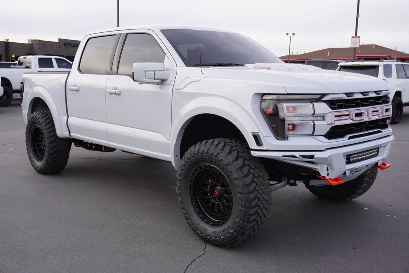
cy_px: 136
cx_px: 204
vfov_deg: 35.5
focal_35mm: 38
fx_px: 426
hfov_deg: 51.3
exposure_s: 1/100
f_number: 6.3
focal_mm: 25
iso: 100
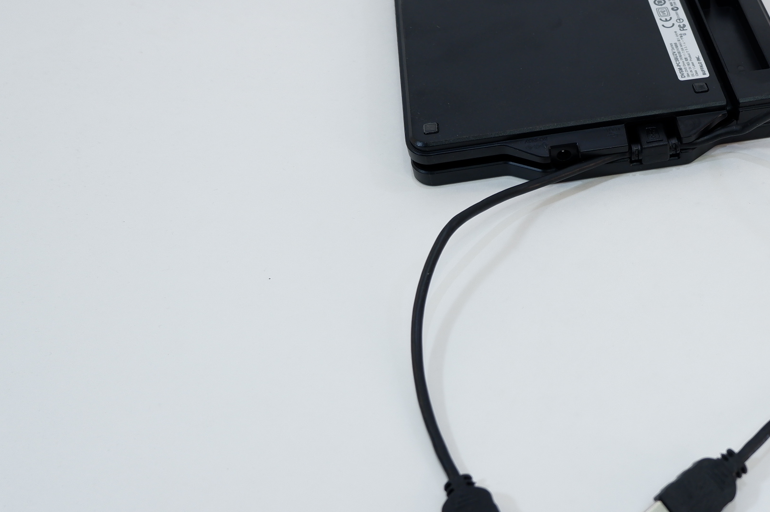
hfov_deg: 43.3
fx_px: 919
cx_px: 619
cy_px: 289
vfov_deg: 31.1
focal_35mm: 43
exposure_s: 1/125
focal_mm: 15
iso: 200
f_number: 3.5
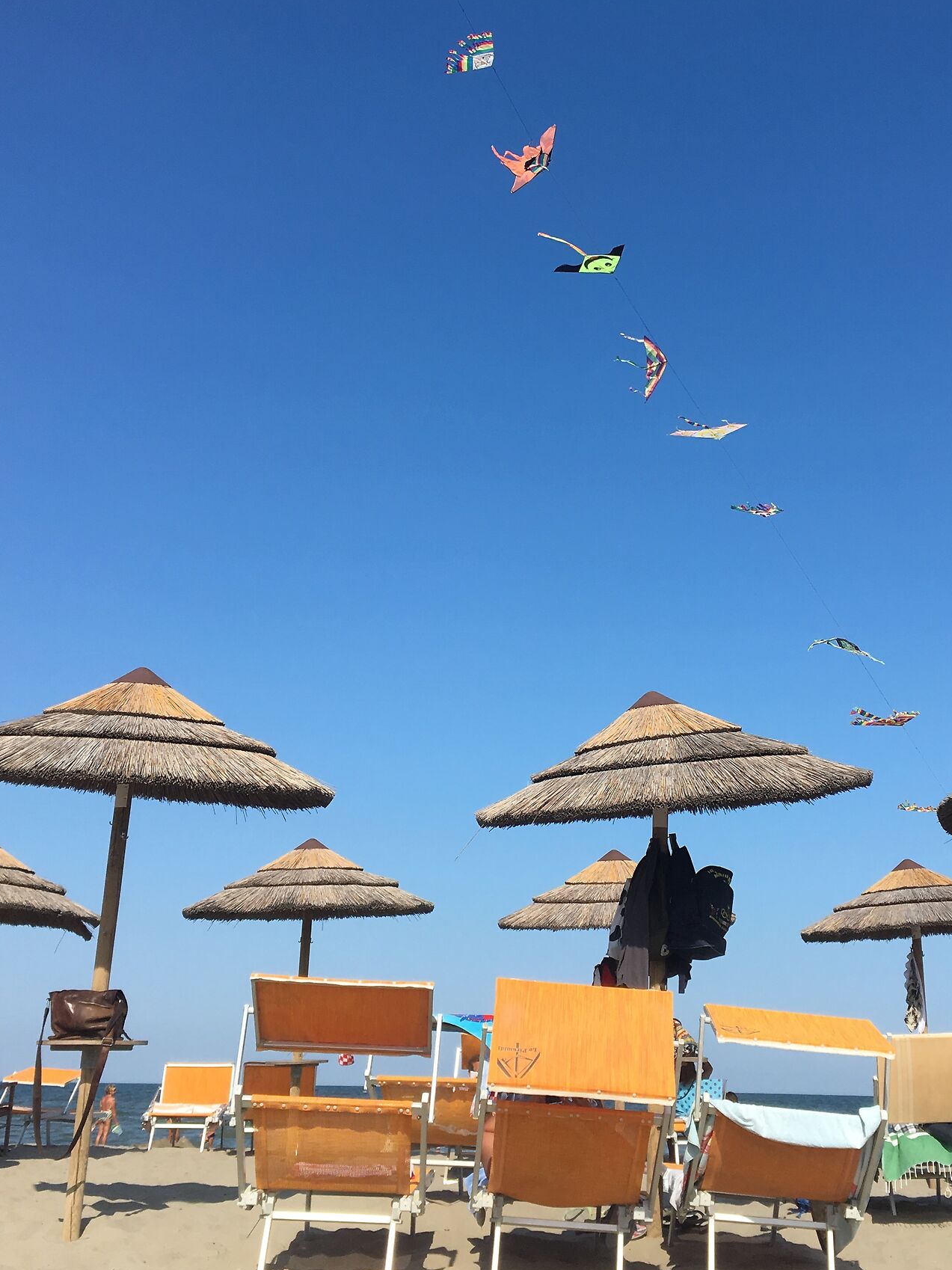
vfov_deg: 45.4
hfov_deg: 35.0
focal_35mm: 41
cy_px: 471
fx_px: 1504
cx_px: 589
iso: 25
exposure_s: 1/1637
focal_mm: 4.15
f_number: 2.2
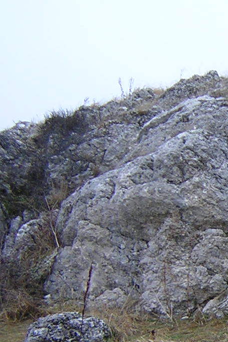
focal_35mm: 88
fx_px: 836
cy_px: 225
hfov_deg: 14.3
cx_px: 361
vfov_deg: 23.0
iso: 100
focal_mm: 4.7
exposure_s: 1/63.2
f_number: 2.6
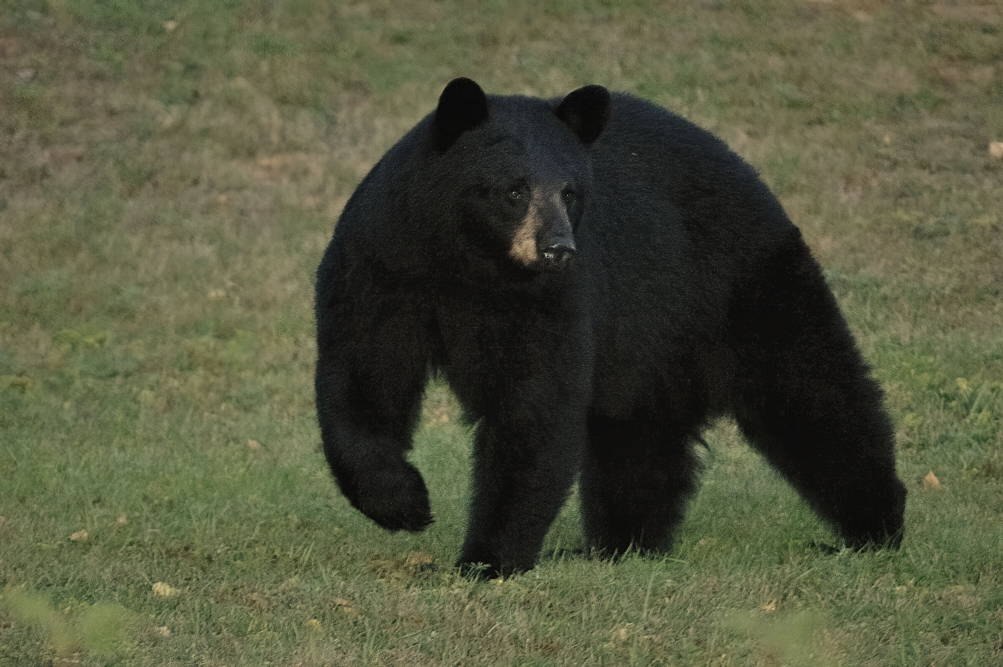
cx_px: 502
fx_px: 16703
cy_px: 334
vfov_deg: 2.3
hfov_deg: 3.4
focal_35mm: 600
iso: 1600
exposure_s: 1/250
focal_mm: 400
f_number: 6
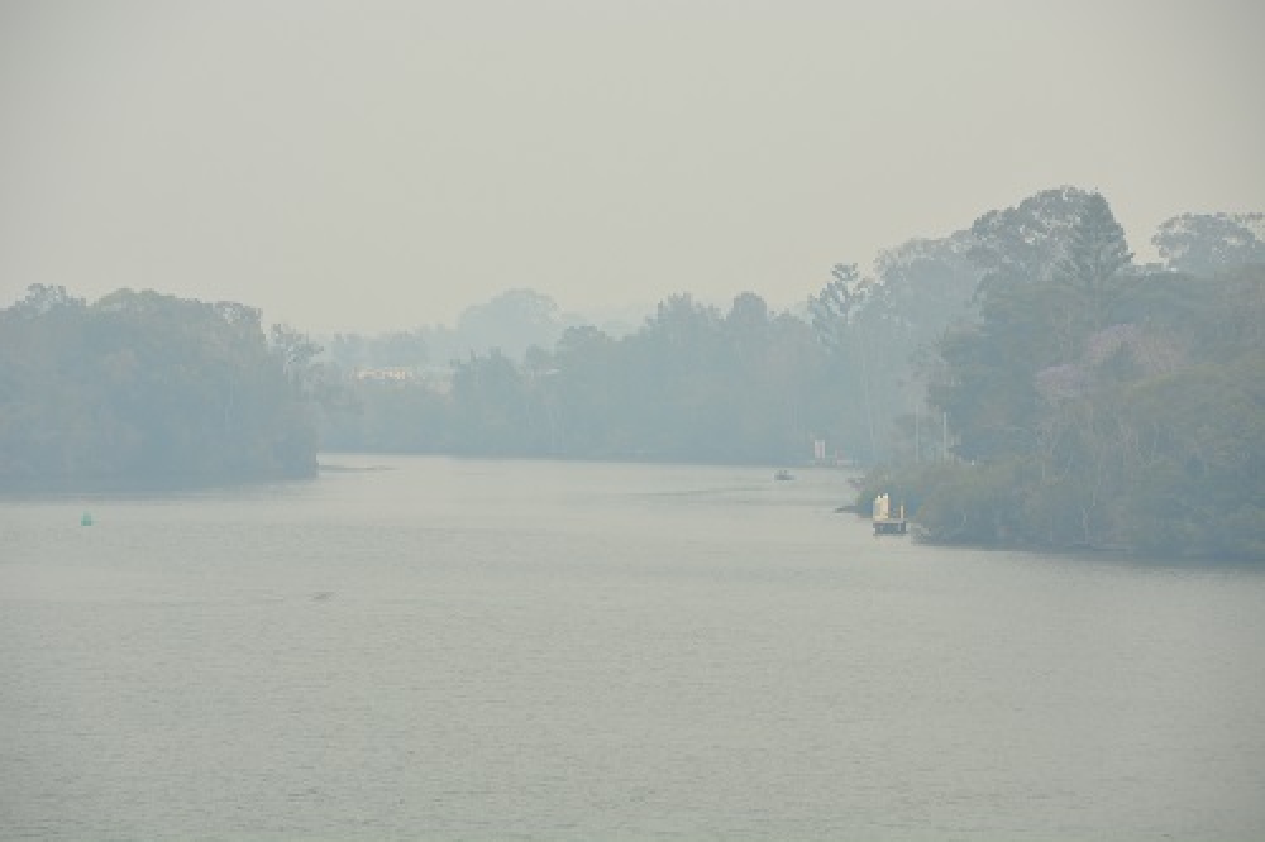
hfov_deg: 10.6
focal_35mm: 195
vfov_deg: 7.0
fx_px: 6849
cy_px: 421
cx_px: 632
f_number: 8
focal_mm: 130
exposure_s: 1/250
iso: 100
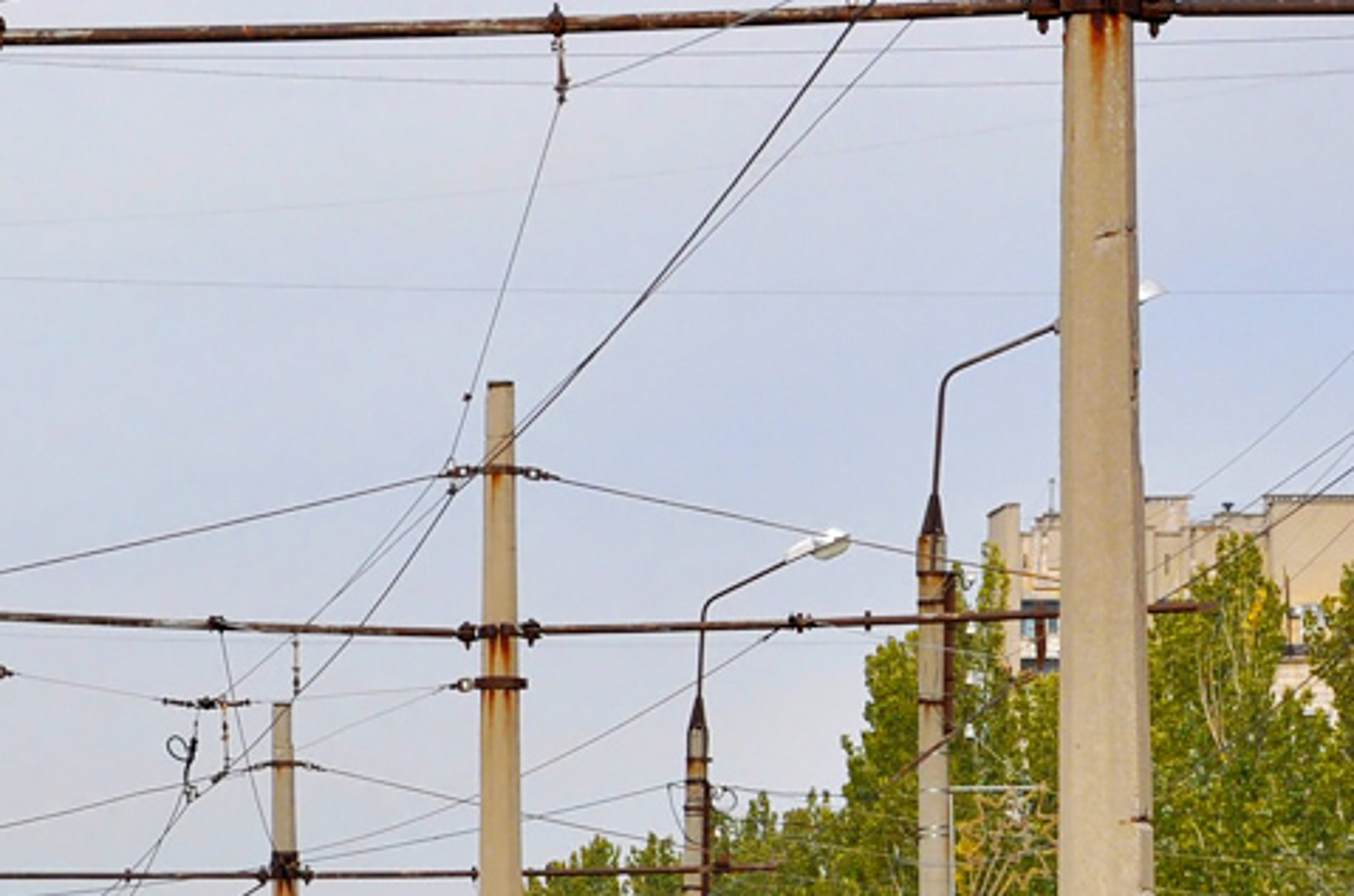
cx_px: 73
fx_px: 11458
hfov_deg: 6.7
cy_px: 902
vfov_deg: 4.5
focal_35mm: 305
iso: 200
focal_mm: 75
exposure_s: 1/500
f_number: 8
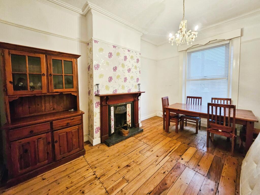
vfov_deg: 90.0
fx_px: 98
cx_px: 130
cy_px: 98
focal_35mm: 13
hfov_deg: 106.2
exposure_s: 1/50
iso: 400
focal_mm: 1.7
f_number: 2.2
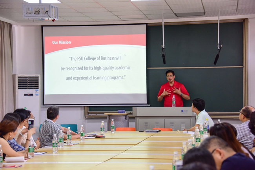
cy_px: 85
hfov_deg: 24.8
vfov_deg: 16.7
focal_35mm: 82
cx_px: 128
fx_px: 581
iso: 2000
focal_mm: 82
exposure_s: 1/160
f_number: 5
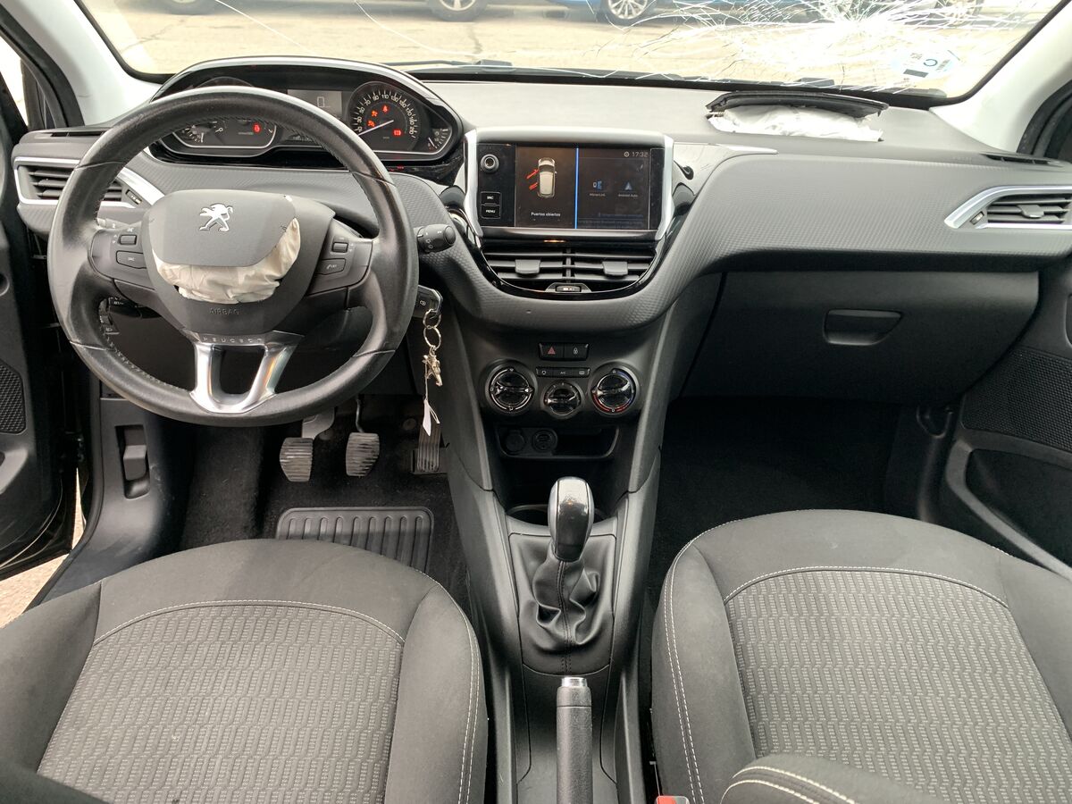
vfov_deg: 53.1
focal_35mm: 26
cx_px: 536
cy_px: 402
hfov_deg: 67.3
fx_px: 805
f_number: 1.8
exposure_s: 1/60
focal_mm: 4.25
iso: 160
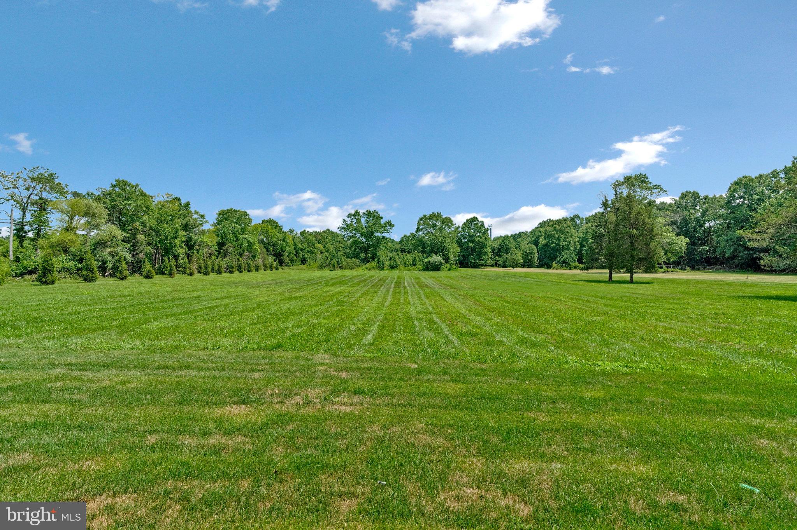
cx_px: 398
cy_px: 265
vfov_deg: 73.7
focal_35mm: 16
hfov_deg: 96.8
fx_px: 354
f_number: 7.1
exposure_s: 1/3200
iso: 1250
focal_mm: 16
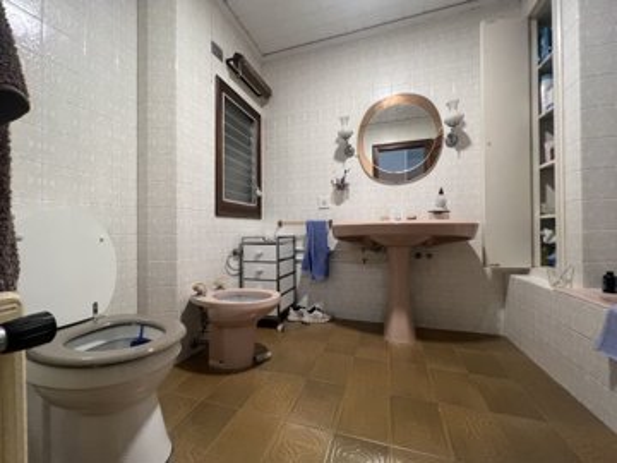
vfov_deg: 89.9
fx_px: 232
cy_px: 232
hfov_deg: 106.2
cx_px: 308
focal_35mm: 13
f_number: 1.8
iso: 200
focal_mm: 1.57
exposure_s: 1/50
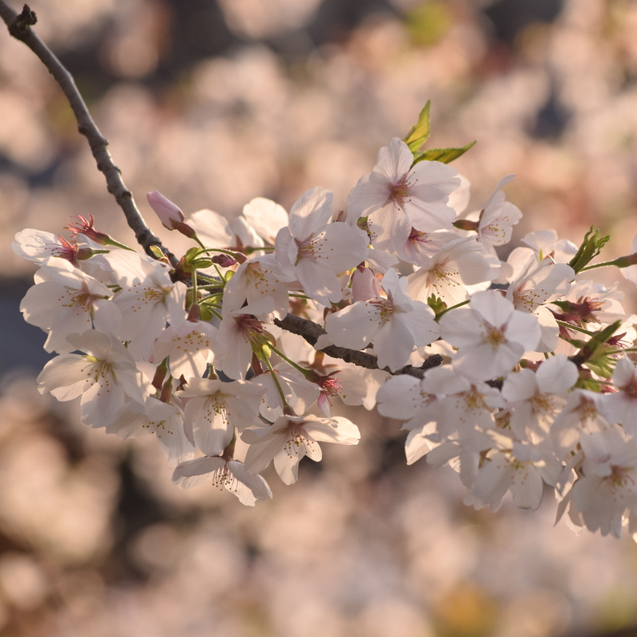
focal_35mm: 260
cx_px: 413
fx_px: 5406
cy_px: 319
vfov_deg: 6.7
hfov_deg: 6.7
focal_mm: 135
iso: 400
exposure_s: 1/320
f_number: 8
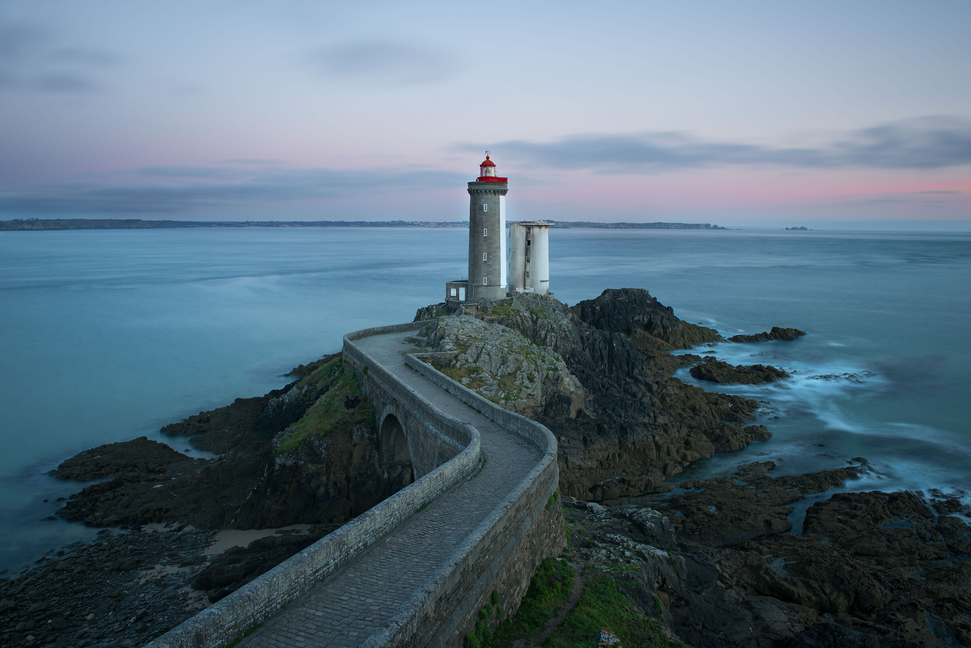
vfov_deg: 53.2
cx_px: 486
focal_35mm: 24
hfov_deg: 73.7
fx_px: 648
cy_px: 324
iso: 64
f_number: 9
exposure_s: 25
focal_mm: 24
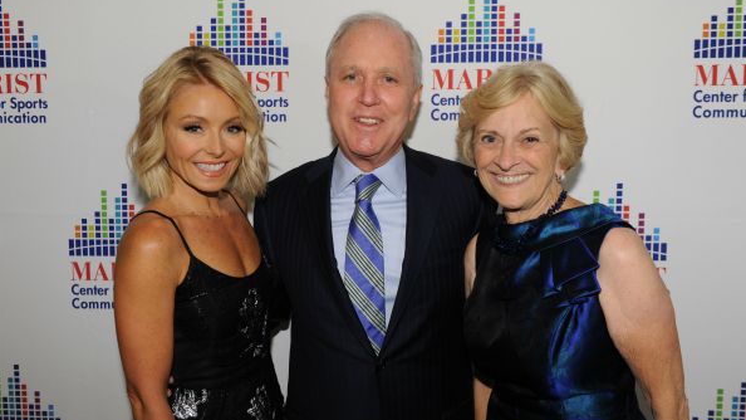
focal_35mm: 37
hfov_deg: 54.0
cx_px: 374
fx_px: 732
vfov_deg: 32.0
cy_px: 197
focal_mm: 35
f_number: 5
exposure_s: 1/60
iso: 1600
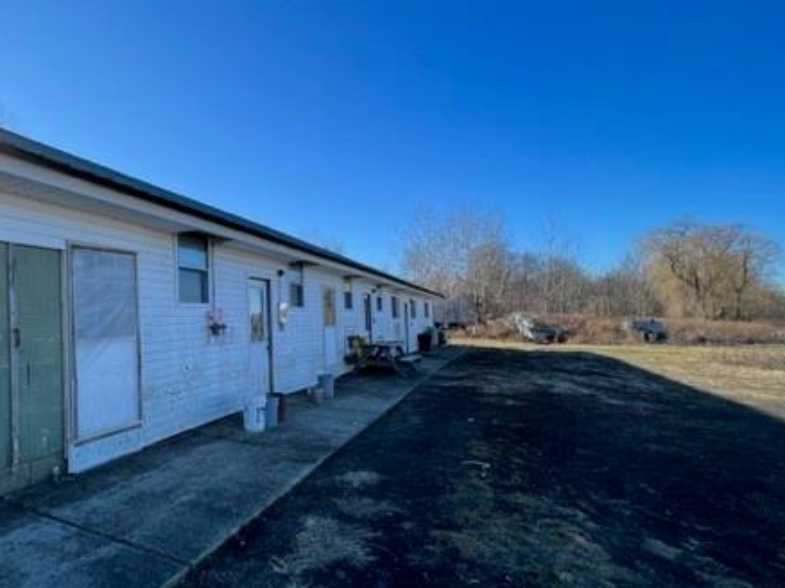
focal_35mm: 19
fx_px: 431
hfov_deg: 80.0
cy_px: 312
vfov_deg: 68.6
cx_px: 224
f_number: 1.8
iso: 32
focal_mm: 1.57
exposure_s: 1/960
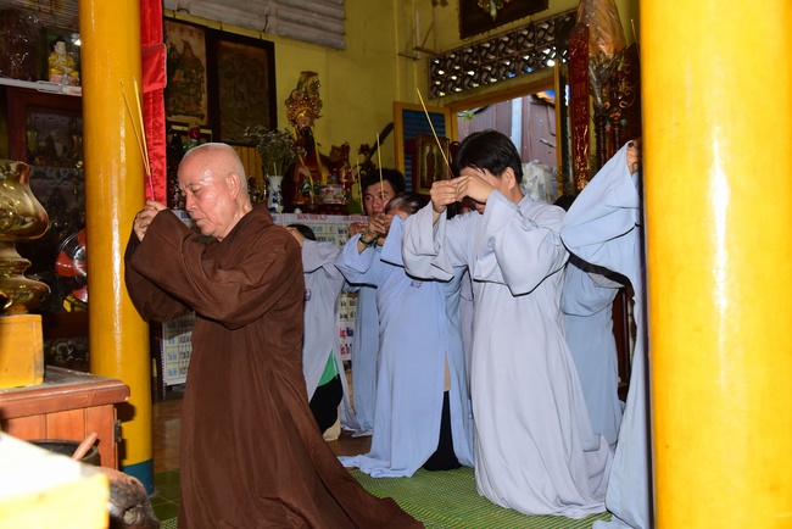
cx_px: 396
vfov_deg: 38.9
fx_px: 748
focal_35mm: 34
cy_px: 264
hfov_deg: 55.8
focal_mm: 34
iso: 1250
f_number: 5
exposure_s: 1/80
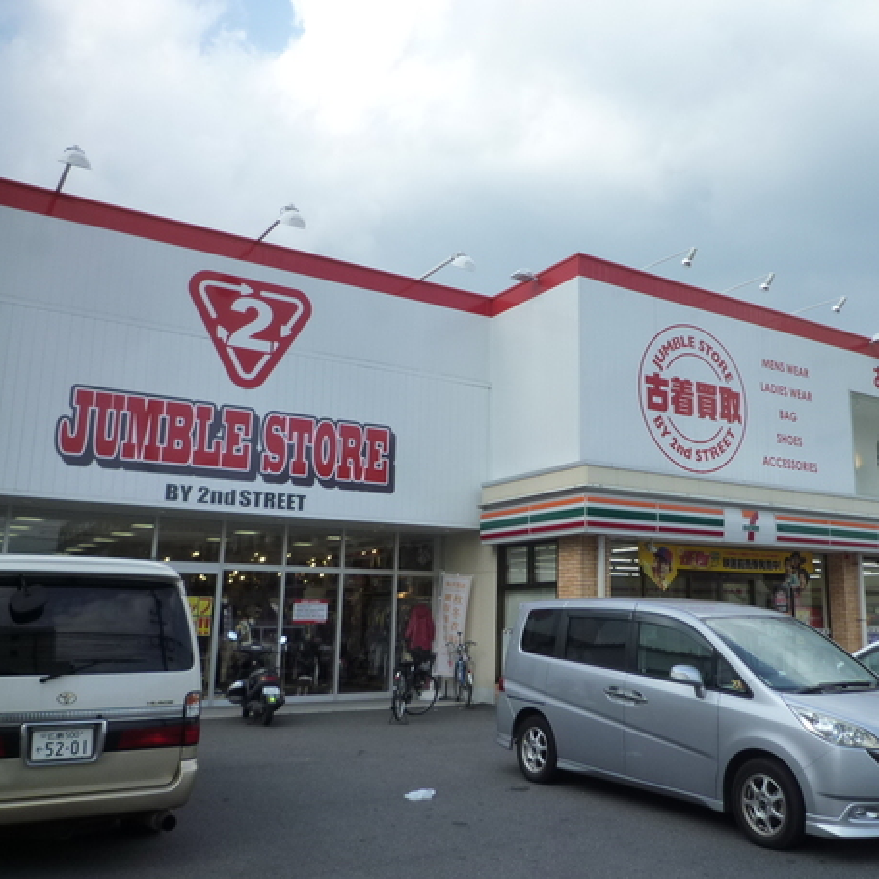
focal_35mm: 31
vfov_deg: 52.5
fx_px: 891
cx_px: 553
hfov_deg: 51.9
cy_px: 432
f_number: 3.2
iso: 125
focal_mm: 4.4
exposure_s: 1/500
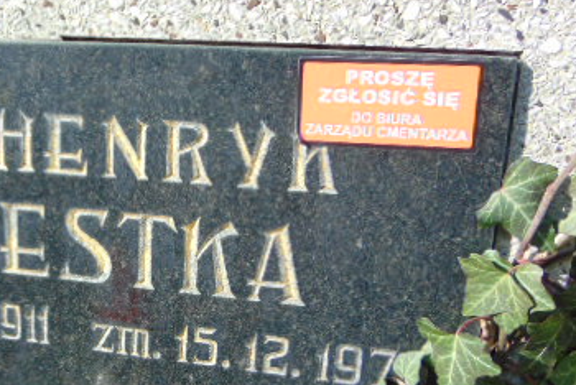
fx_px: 913
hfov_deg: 34.2
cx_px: 138
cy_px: 308
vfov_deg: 23.5
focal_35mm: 57
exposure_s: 1/250
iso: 80
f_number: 3.1
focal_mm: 5.4
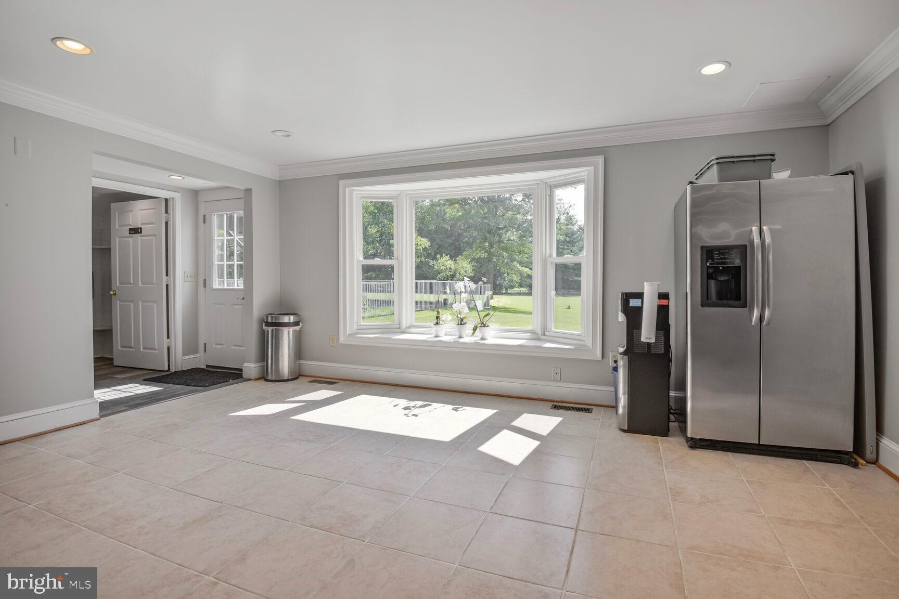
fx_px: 400
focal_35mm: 16
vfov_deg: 73.7
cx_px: 450
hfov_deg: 96.7
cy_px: 300
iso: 400
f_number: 8
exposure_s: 1/25
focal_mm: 16
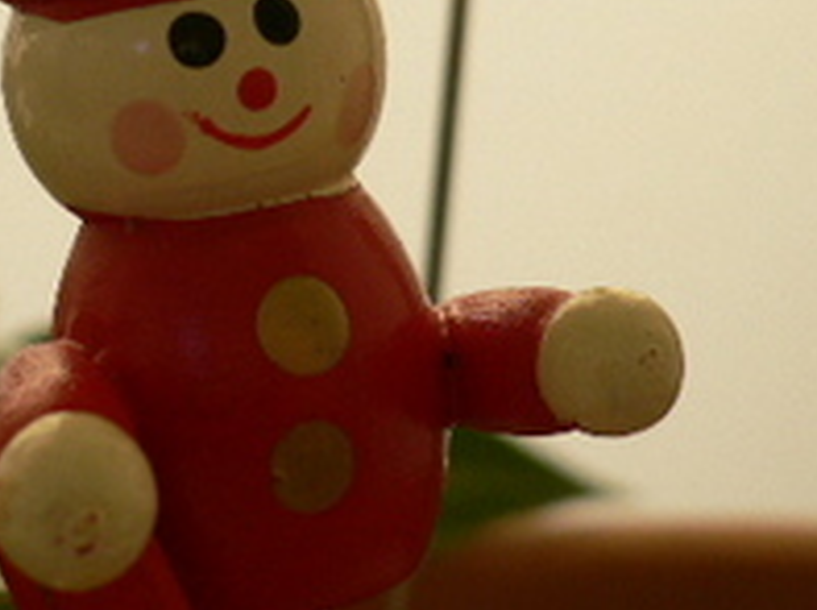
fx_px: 2097
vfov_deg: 16.3
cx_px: 286
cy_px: 31
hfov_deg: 22.0
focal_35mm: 89
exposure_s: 1/100
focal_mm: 5.8
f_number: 2.8
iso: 100
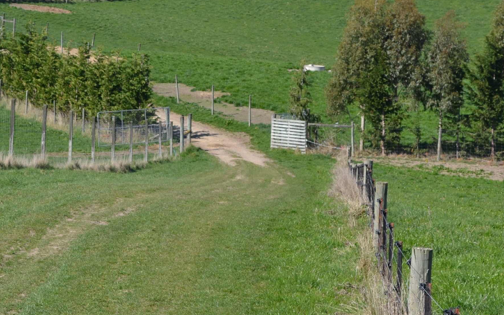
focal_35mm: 165
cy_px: 88
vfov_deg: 7.9
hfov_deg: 12.7
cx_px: 155
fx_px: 2267
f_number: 8
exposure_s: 1/250
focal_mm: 55
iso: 100
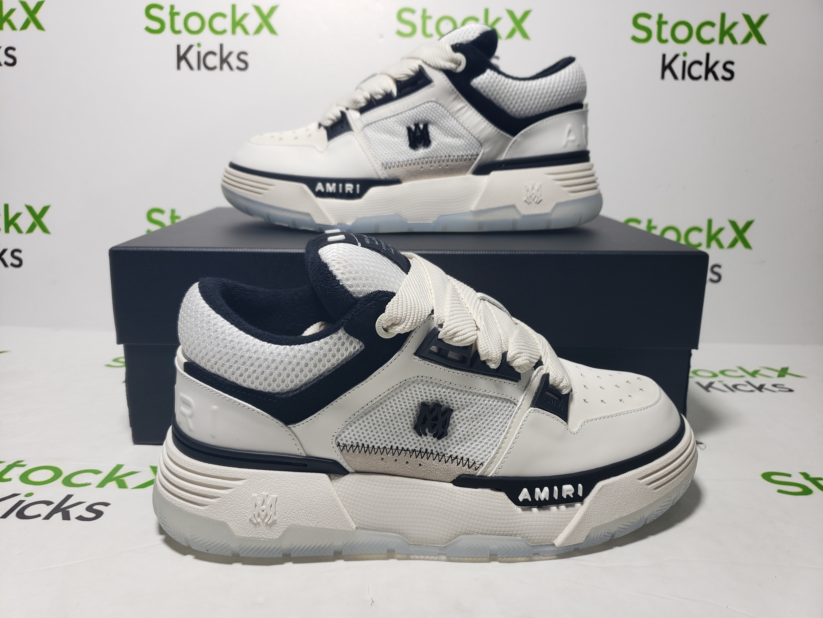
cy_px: 309
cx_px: 412
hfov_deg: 67.3
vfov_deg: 53.1
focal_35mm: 26
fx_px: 618
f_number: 1.5
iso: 50
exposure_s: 1/399
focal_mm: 4.3
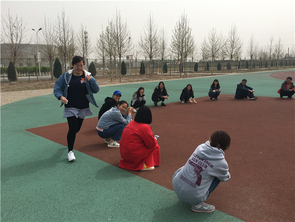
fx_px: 247
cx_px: 148
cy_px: 111
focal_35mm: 29
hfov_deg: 61.7
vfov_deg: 48.2
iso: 25
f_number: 2.2
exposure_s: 1/2079
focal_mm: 4.15
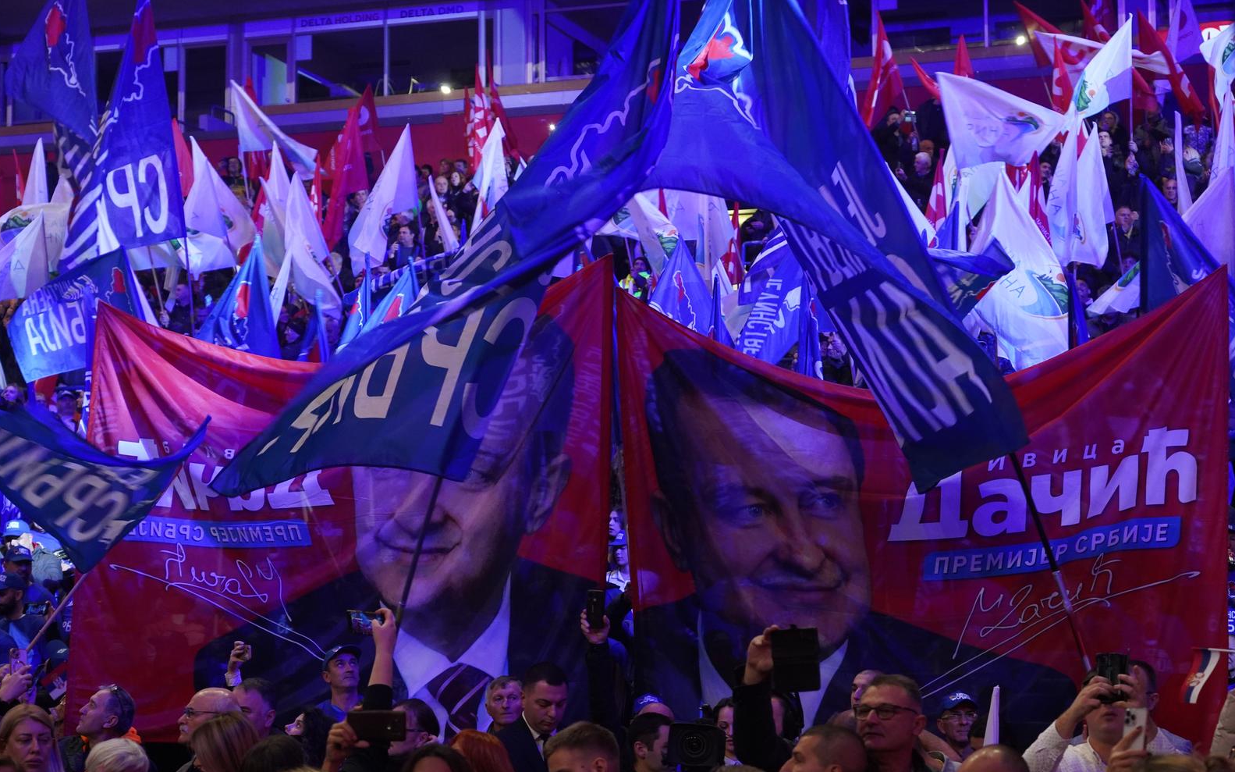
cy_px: 416
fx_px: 2288
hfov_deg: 30.2
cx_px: 612
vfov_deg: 19.1
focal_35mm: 68
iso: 4000
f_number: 4.5
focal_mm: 66
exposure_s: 1/80
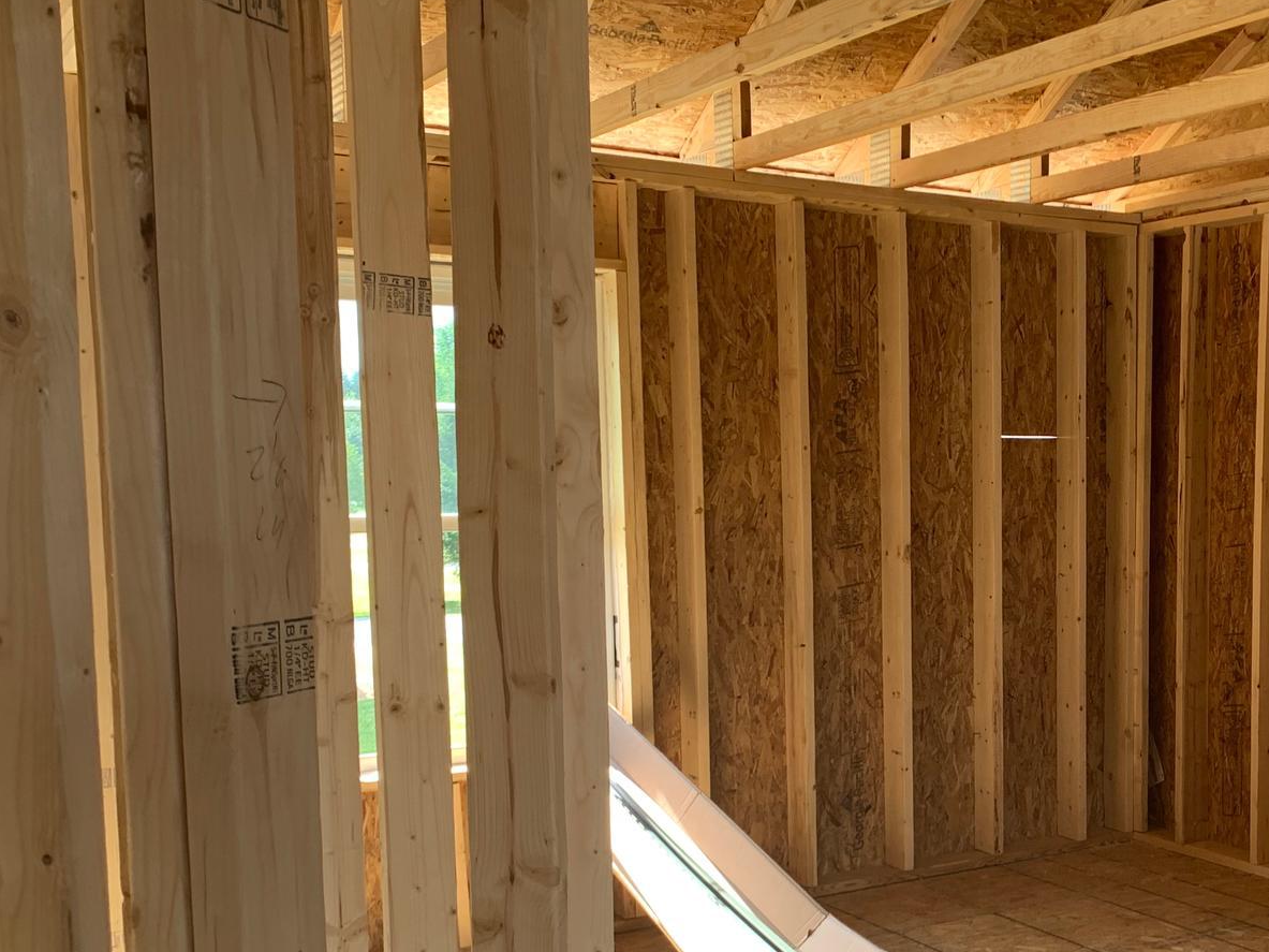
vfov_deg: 31.9
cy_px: 643
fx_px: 1650
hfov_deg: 40.7
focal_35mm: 45
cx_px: 976
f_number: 1.8
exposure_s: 1/121
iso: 64
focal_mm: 4.25
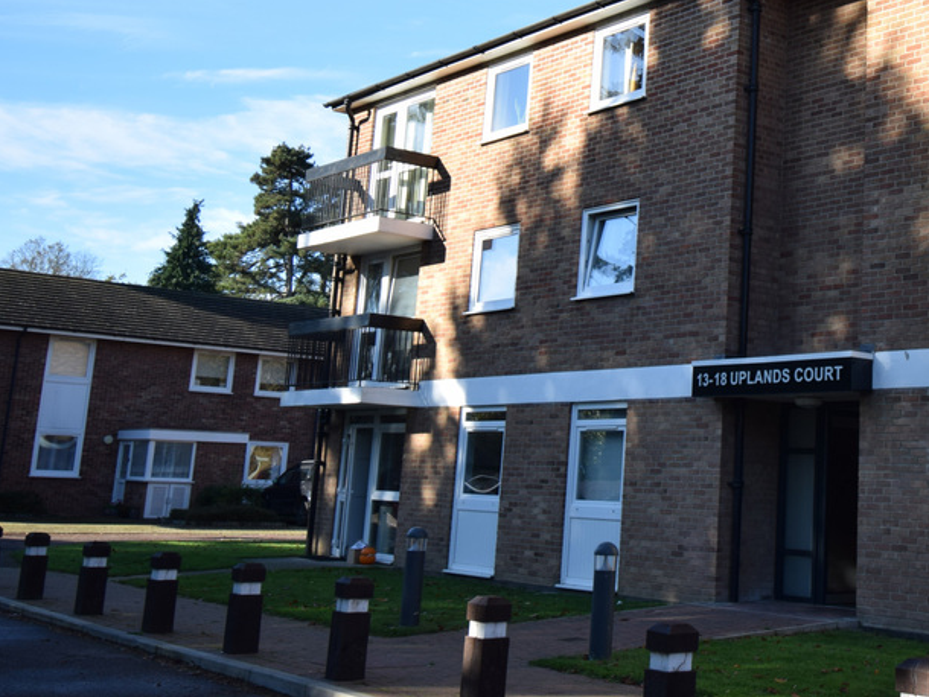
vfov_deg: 28.2
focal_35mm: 51
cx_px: 794
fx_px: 1369
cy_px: 186
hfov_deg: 35.7
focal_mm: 20
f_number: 5.6
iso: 100
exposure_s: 1/160
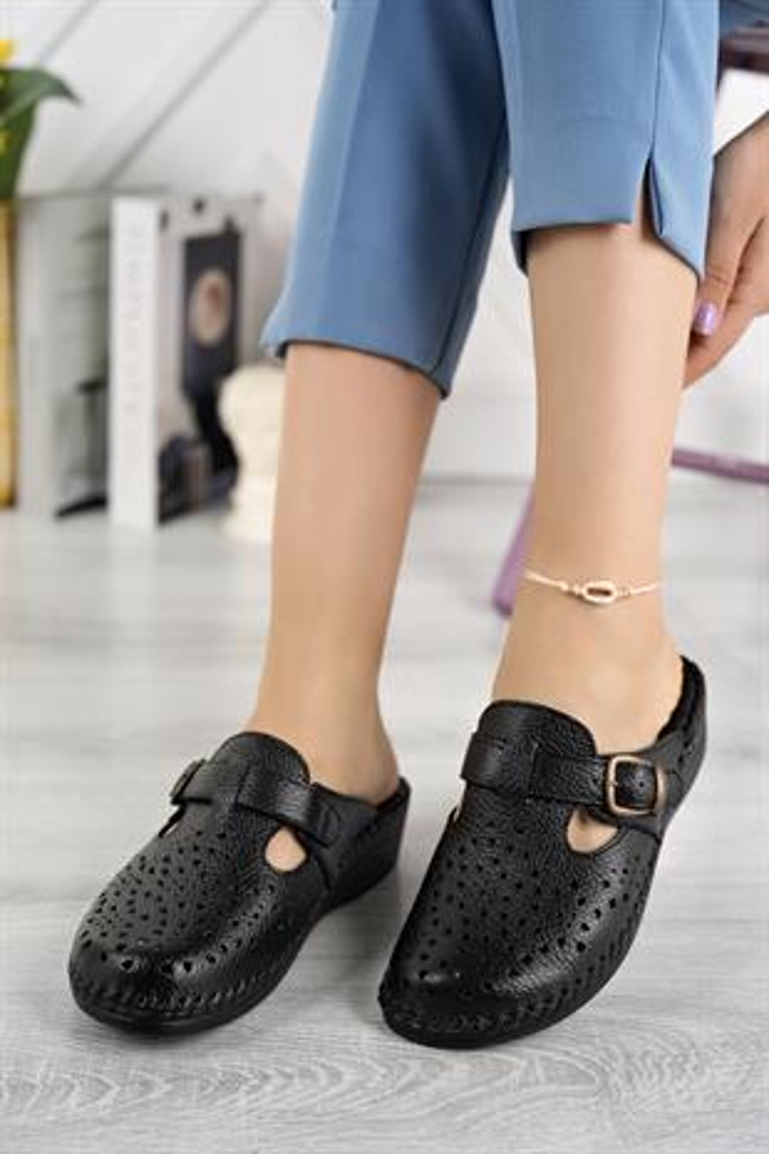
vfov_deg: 39.6
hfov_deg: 27.0
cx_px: 384
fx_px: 1602
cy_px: 577
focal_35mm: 50
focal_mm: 50
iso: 200
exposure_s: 1/200
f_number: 4
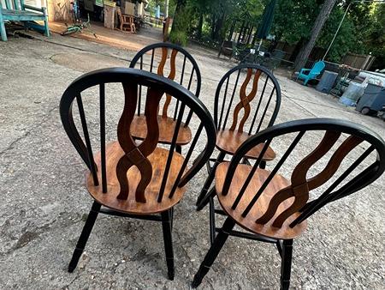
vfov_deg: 85.7
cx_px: 192
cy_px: 145
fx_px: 156
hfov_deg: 102.0
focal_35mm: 14
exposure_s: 1/99
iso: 64
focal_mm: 2.22
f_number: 2.2
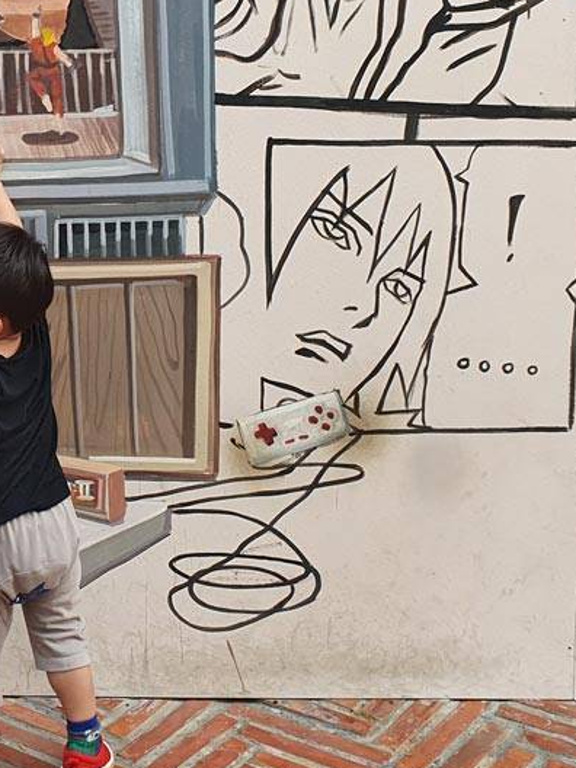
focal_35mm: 91
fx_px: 2019
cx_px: -31
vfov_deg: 21.5
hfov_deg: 15.9
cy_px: 336
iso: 100
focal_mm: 52
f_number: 5
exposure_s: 1/60
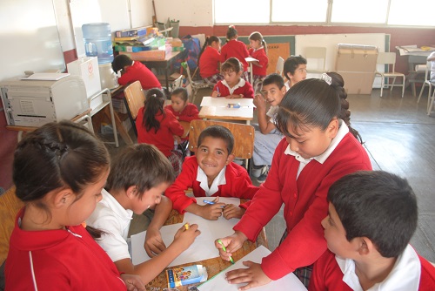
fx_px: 326
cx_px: 218
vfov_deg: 48.0
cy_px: 146
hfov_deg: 67.4
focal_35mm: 27
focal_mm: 18
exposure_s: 1/15
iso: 200
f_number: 3.5
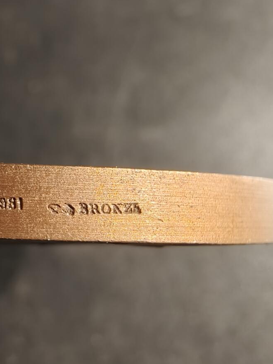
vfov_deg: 39.4
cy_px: 271
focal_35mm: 47
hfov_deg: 30.4
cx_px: 71
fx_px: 494
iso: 160
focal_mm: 2.32
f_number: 2
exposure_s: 1/62.1
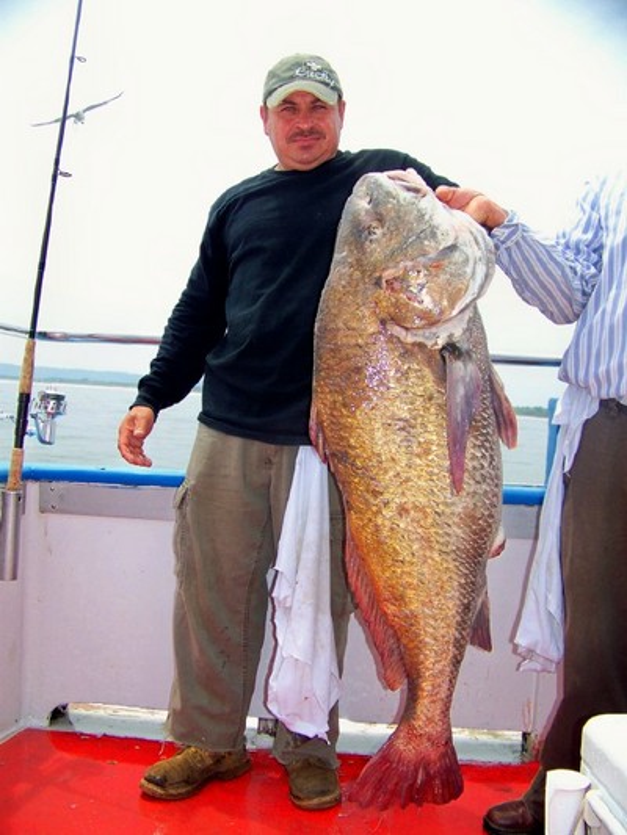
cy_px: 418
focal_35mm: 36
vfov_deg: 51.3
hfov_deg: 39.7
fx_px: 869
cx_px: 314
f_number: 2.8
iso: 64
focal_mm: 5.85
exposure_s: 1/800
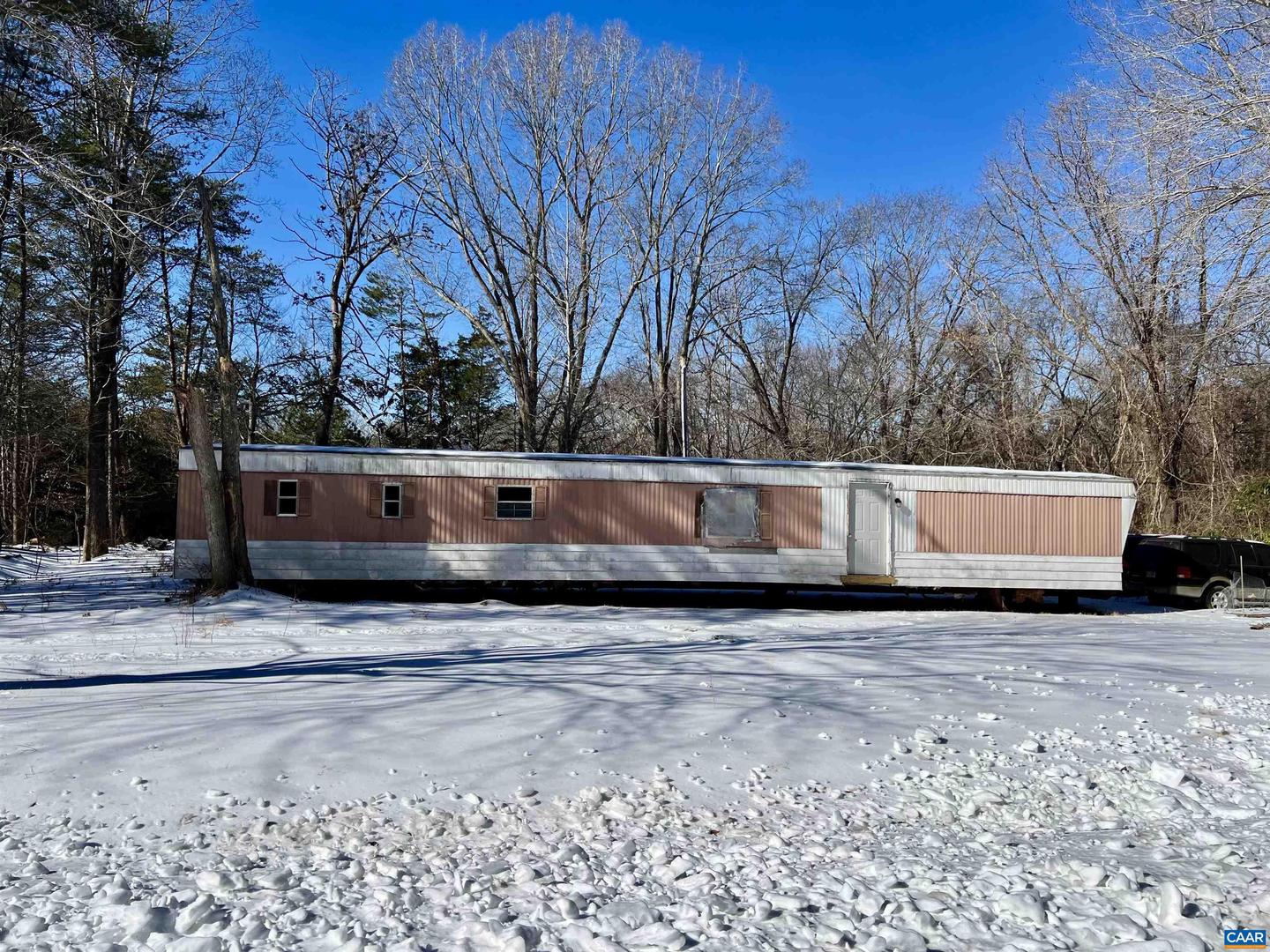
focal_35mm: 26
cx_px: 635
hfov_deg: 67.3
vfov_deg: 53.1
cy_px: 476
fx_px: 954
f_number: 1.5
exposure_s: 1/8000
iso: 50
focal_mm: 5.7
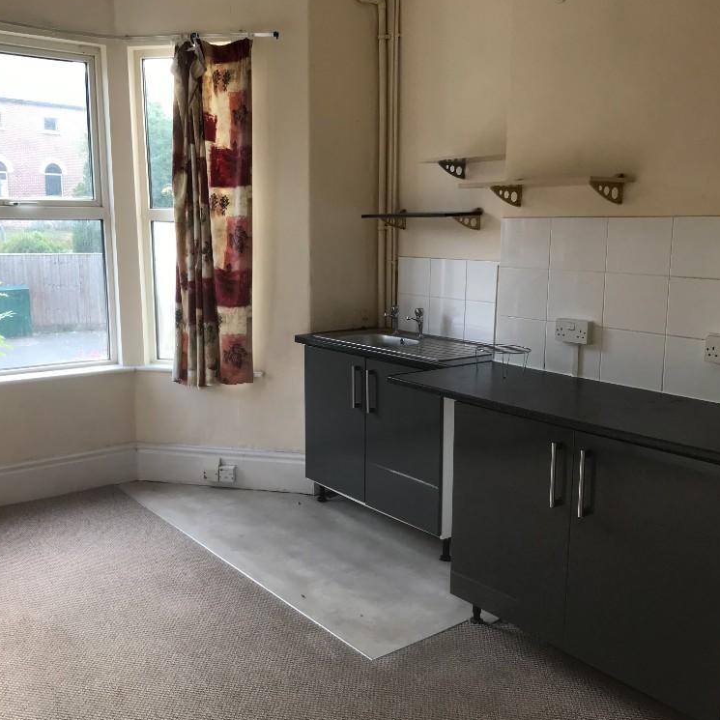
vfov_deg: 48.5
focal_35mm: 34
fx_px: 800
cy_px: 361
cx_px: 315
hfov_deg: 48.3
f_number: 1.8
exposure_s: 1/100
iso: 32
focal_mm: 3.99
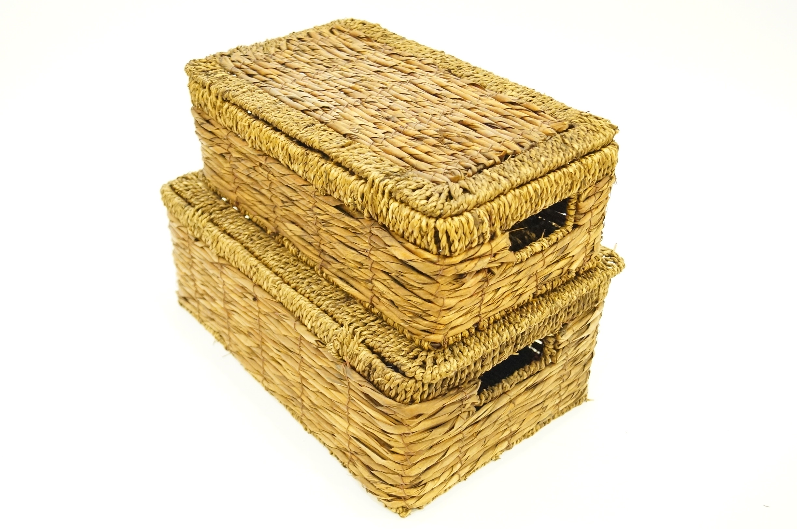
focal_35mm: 36
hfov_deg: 53.2
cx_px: 398
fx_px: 796
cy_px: 264
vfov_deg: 36.8
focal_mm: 24
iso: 3200
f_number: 4
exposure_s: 1/25
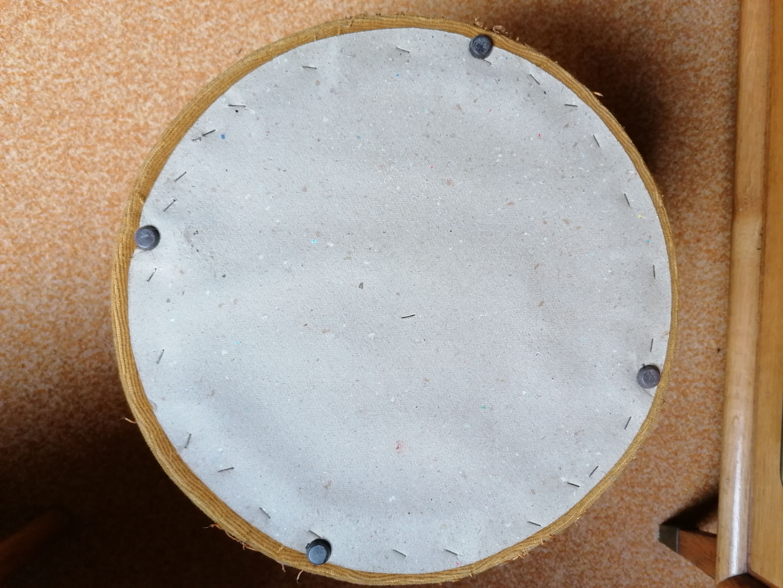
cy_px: 294
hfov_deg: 65.3
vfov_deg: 51.4
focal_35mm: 27
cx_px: 392
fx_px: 611
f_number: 1.8
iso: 160
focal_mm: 4.75
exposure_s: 1/50
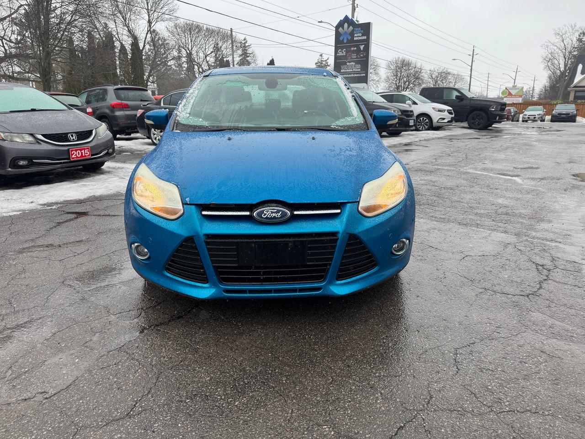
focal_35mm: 24
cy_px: 220
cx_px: 292
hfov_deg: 71.6
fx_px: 406
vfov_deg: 56.8
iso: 80
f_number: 1.78
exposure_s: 1/658
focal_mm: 6.76
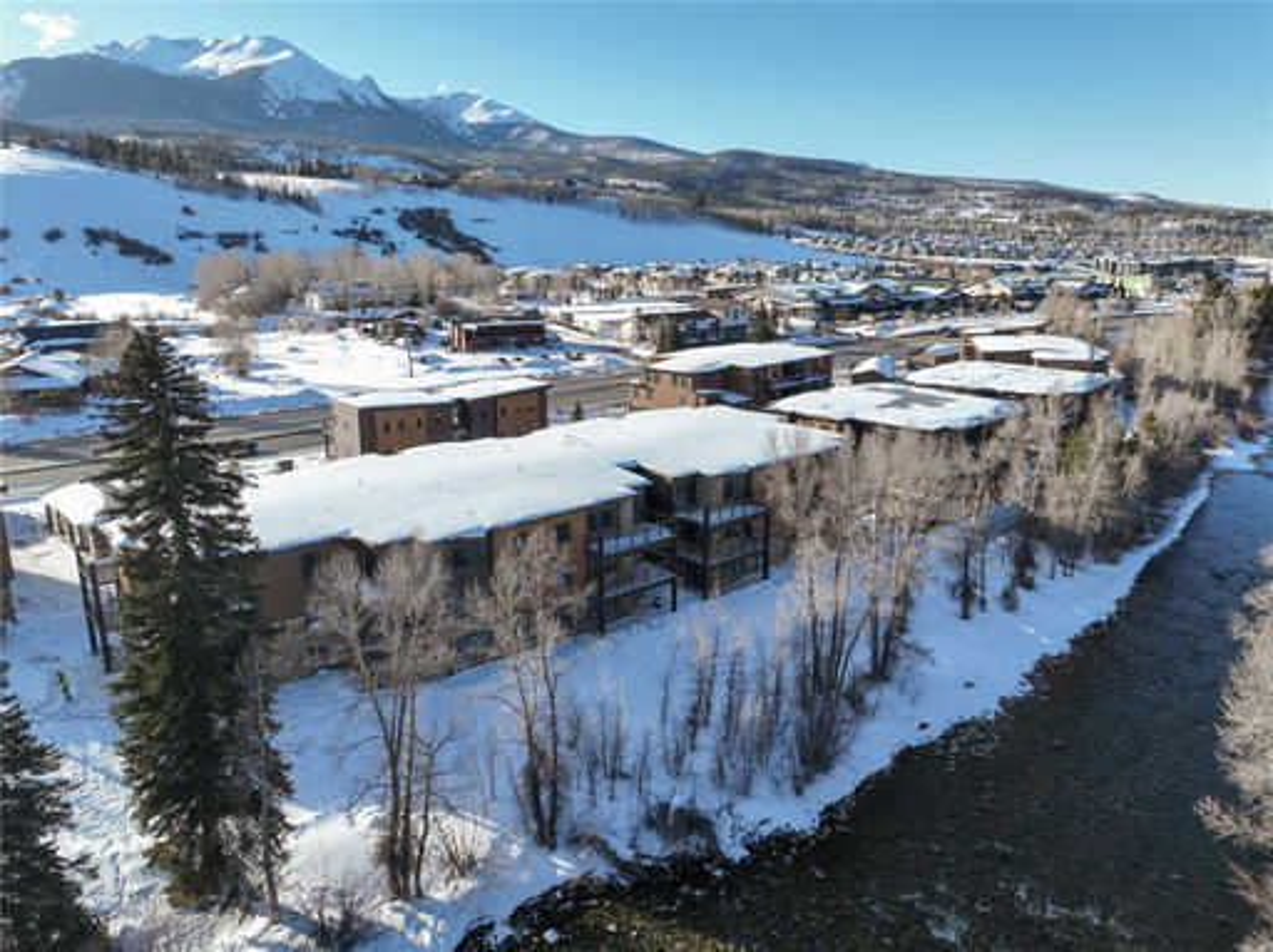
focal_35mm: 24
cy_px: 476
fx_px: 882
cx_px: 636
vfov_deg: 56.7
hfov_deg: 71.6
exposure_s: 1/1250
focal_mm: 12.29
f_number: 2.8
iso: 160
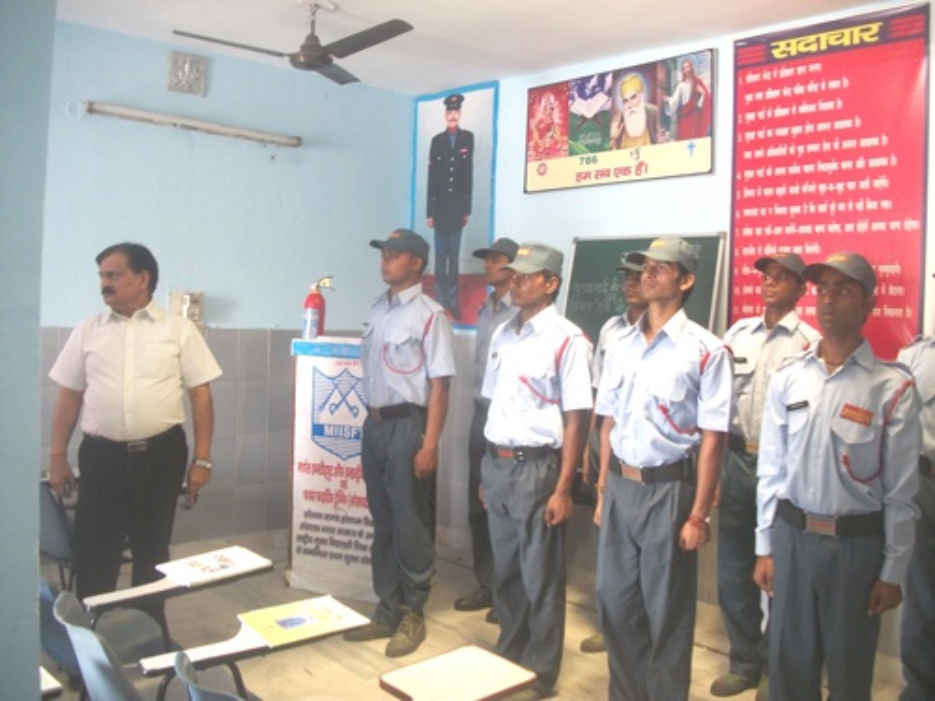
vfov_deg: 44.2
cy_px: 350
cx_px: 468
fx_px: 864
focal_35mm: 32
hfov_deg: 56.8
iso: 210
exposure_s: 1/8
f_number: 2.9
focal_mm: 5.7
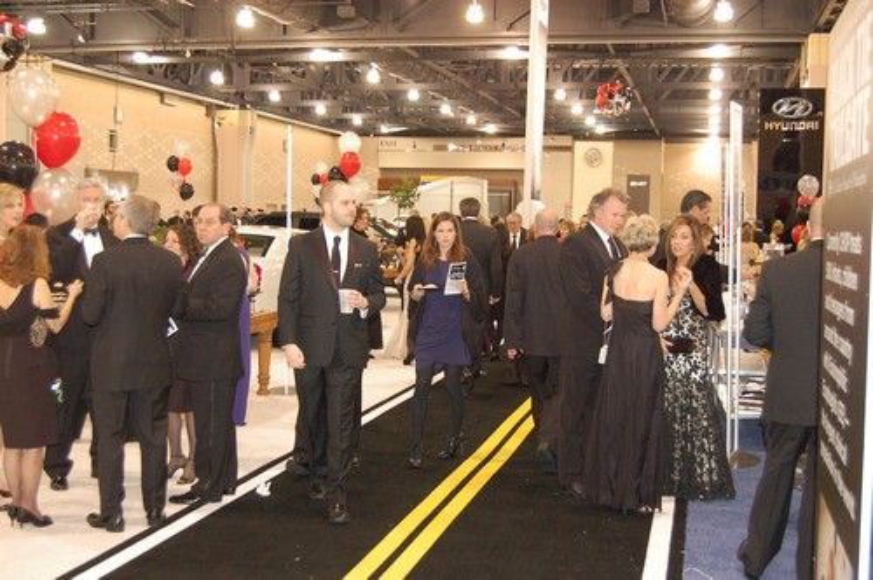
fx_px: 1162
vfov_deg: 28.0
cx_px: 436
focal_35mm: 48
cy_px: 290
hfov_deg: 41.2
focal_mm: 32
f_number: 4.5
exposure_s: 1/60
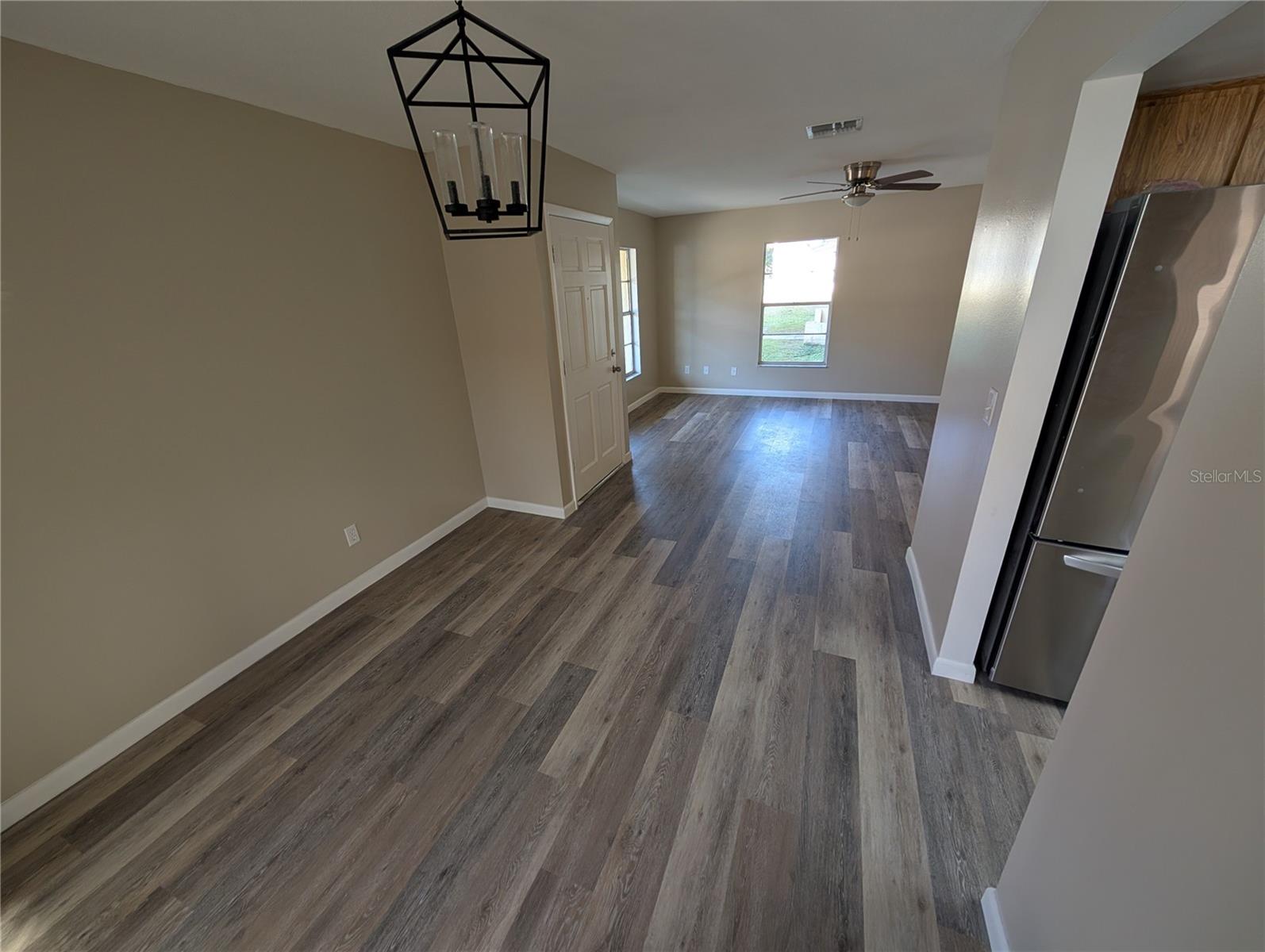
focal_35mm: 12
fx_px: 439
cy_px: 476
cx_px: 632
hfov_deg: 110.5
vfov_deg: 94.6
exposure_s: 1/120
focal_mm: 2.02
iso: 105
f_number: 1.7
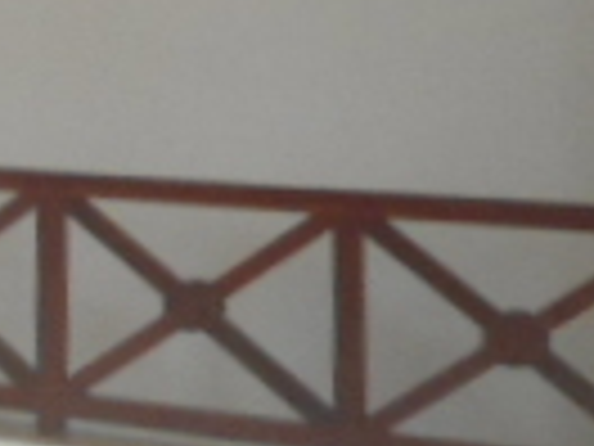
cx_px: -738
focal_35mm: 126
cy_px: -23
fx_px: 2162
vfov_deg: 11.6
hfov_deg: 12.8
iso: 200
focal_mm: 4.7
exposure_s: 1/30
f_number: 2.8
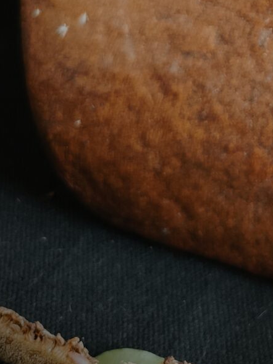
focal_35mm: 100
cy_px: -292
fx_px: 1051
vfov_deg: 16.4
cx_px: 459
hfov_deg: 13.6
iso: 320
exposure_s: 1/50
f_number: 1.65
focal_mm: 6.19
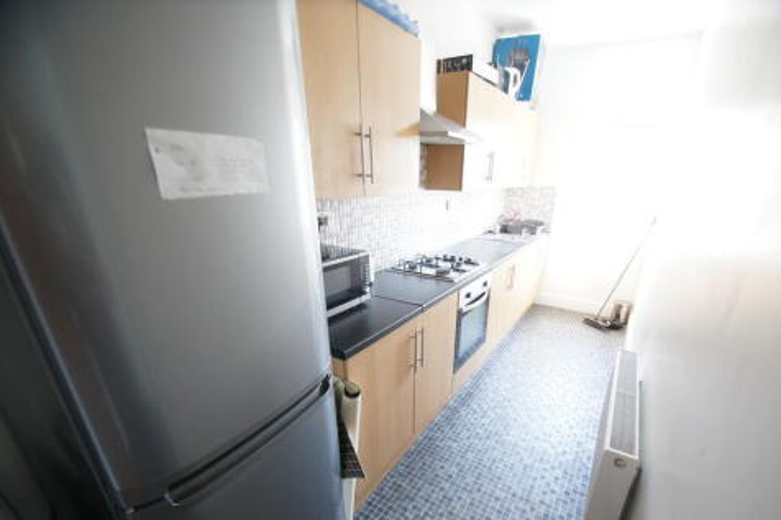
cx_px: 390
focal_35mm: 15
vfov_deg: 77.3
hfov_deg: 100.4
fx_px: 325
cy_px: 260
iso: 640
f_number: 3.5
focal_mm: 10
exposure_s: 1/30
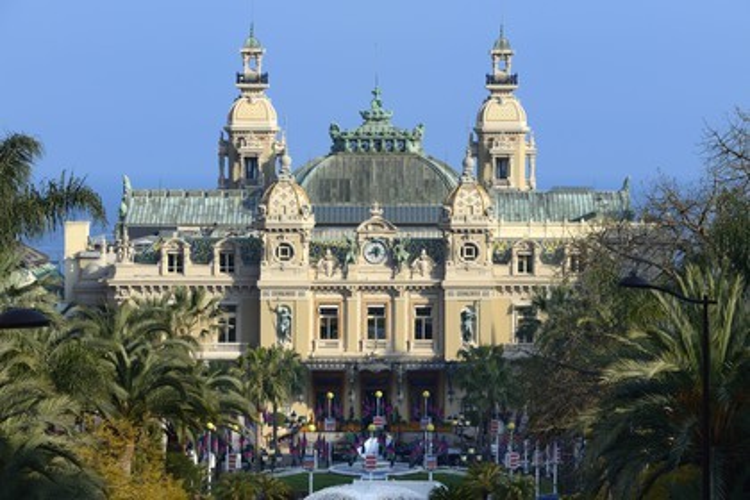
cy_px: 250
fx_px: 3437
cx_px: 375
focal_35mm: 165
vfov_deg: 8.3
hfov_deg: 12.5
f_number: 10
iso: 200
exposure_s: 1/200
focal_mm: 165
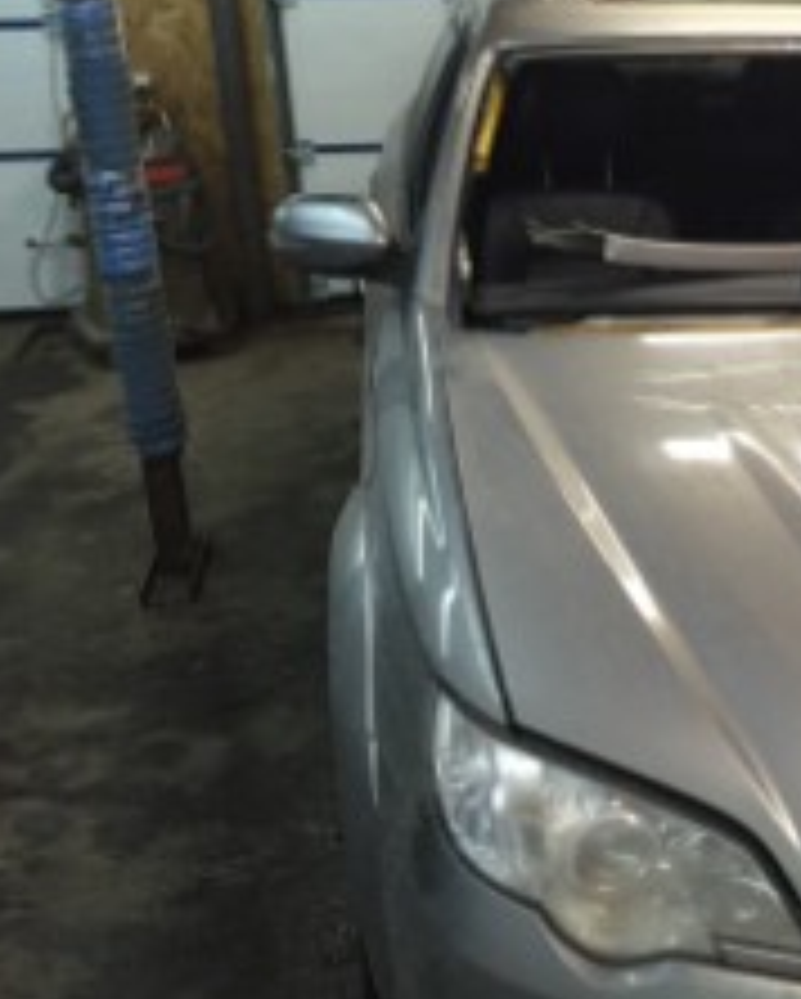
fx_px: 1509
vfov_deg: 36.5
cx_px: 814
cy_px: 414
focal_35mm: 51
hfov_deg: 27.8
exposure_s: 1/33
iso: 160
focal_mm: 4.15
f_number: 2.2
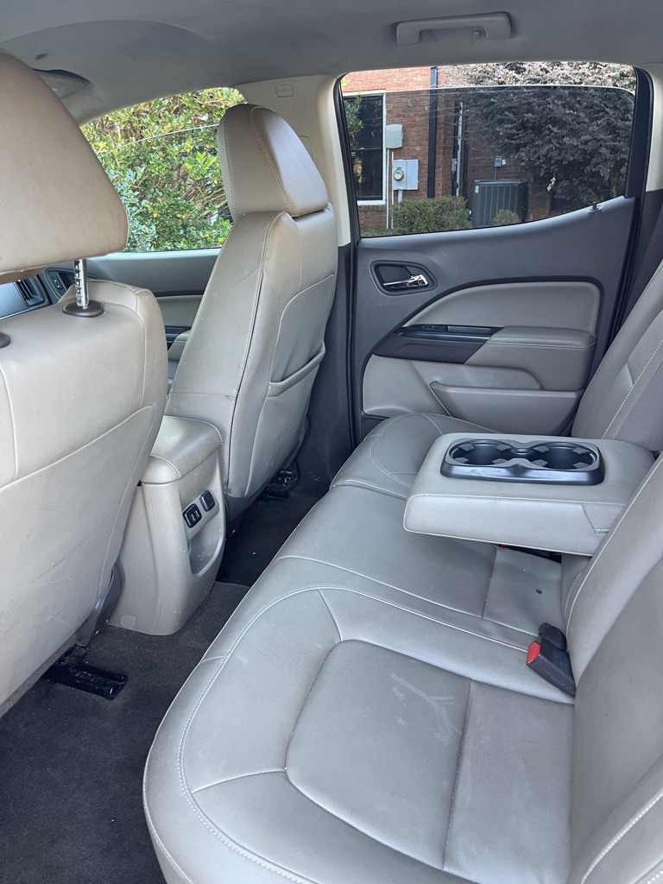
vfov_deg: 69.4
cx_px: 332
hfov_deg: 54.9
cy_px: 442
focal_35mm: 25
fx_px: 638
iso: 160
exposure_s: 1/60
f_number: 1.6
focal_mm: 5.1
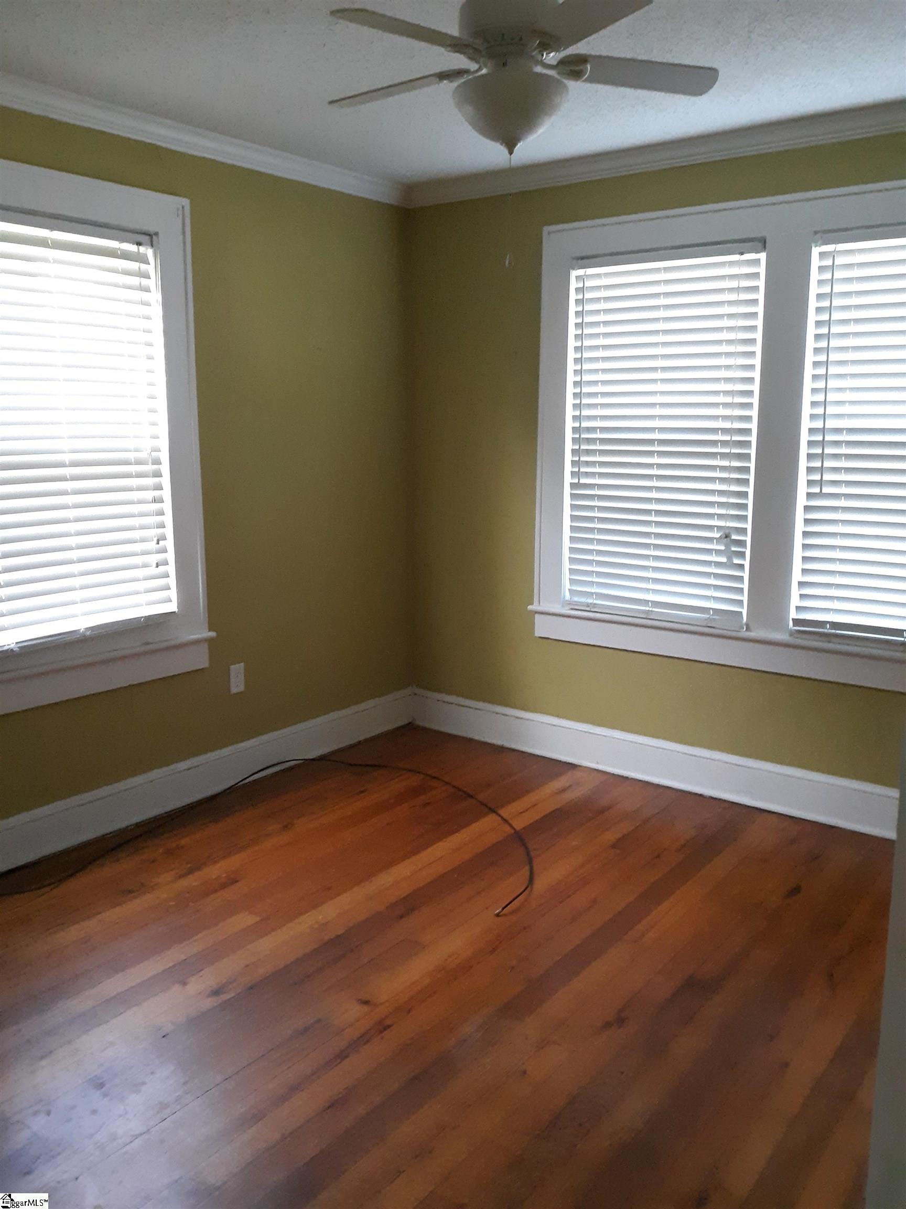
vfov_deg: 63.4
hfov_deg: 49.7
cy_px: 604
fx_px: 977
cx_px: 453
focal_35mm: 28
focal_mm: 3.7
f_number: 1.7
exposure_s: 1/120
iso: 500
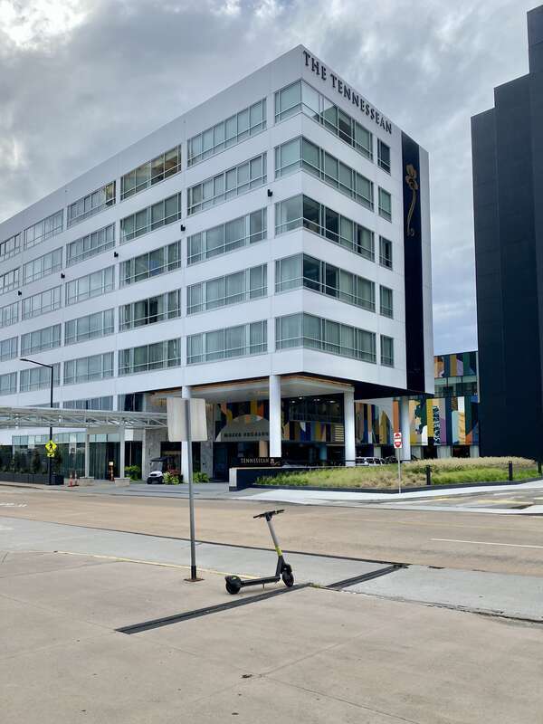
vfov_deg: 67.3
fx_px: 544
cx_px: 272
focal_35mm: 26
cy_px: 362
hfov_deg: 53.1
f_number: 1.8
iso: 32
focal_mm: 4.25
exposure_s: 1/1063
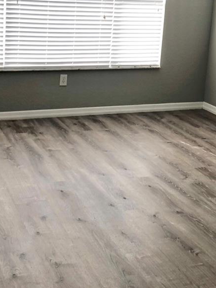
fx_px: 483
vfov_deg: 32.6
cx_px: 100
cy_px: 74
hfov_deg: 25.2
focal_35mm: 58
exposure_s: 1/120
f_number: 1.8
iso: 125
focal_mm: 4
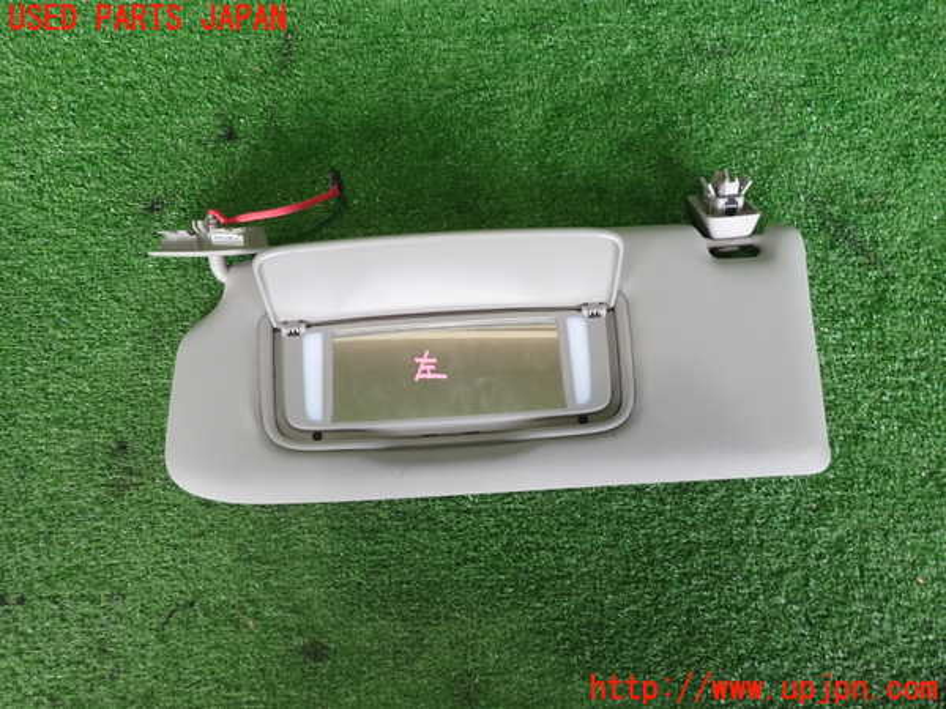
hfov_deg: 69.4
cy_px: 354
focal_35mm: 25
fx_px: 683
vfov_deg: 54.9
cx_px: 473
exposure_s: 1/40
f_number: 2
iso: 200
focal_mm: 4.5
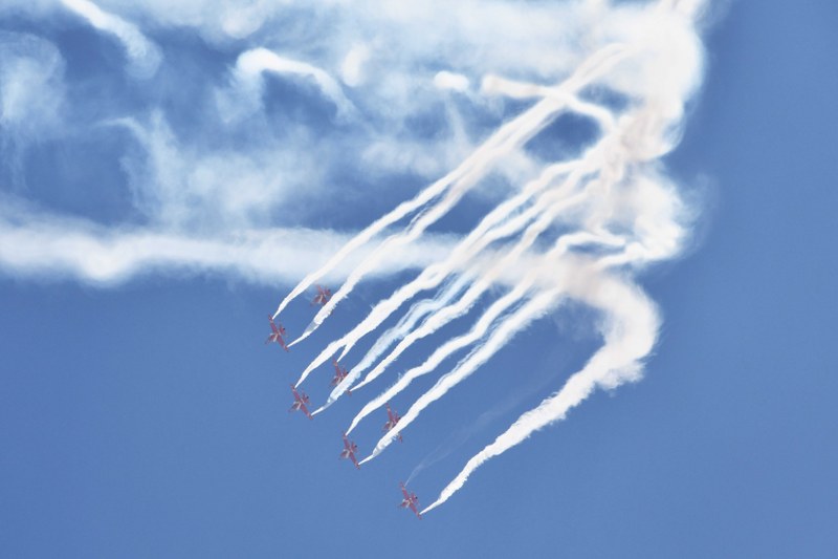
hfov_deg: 10.3
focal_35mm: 200
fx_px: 4654
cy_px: 280
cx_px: 419
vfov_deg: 6.9
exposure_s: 1/2000
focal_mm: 200
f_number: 8
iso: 250
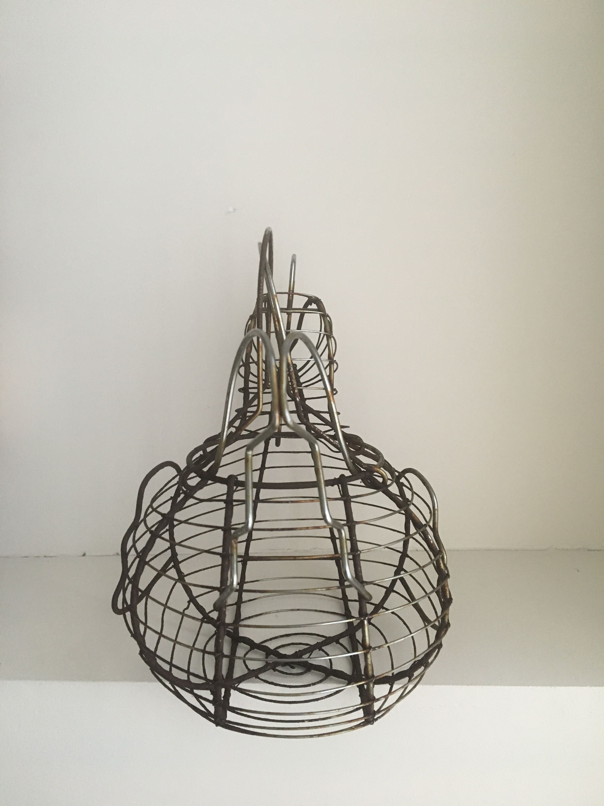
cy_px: 403
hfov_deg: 48.2
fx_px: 675
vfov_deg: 61.7
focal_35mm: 29
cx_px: 302
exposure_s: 1/33
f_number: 2.2
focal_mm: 4.15
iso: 200
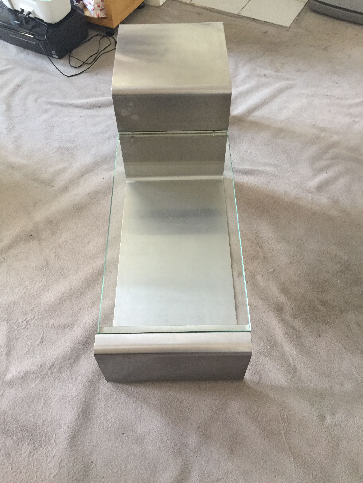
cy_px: 242
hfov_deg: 48.2
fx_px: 405
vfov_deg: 61.7
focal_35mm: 29
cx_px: 182
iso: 200
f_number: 2.2
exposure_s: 1/33
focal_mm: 4.15
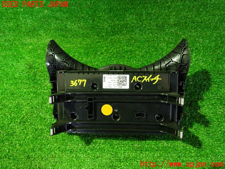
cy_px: 84
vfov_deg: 46.8
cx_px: 112
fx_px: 195
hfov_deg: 60.0
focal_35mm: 30
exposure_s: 1/13
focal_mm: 5.4
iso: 800
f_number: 2.3
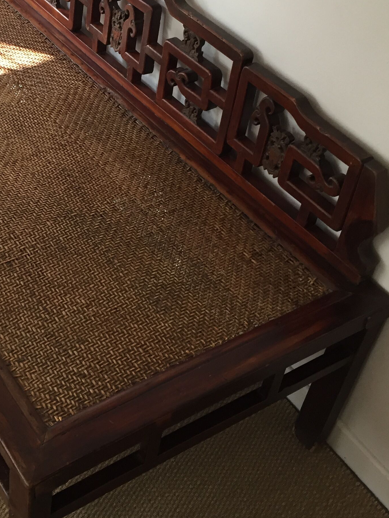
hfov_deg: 27.2
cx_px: 55
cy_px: 212
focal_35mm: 52
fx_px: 779
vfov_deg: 36.7
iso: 125
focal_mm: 4.15
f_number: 2.2
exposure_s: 1/33
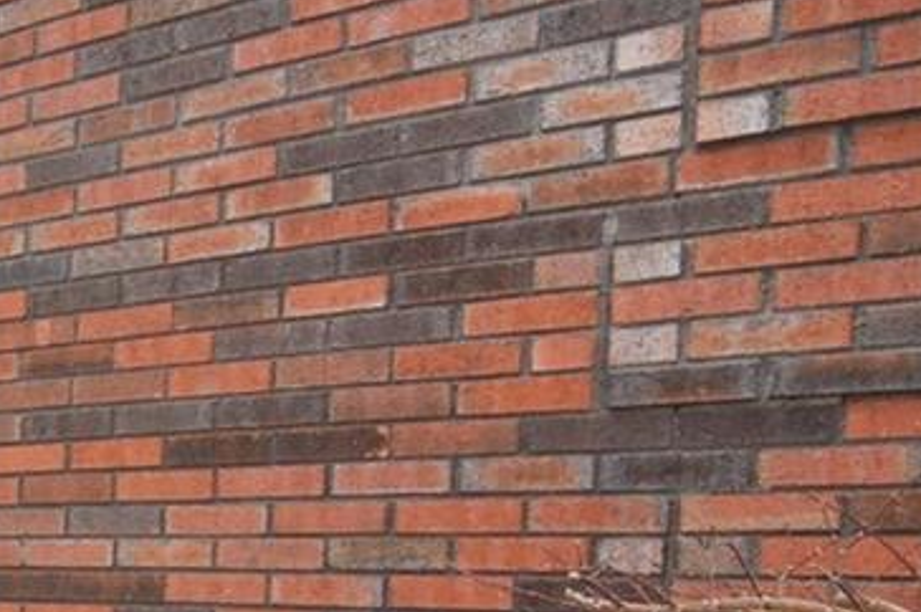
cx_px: -311
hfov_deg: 31.4
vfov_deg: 27.0
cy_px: 640
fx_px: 1186
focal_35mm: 46
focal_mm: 11
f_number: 8
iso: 800
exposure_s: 1/320
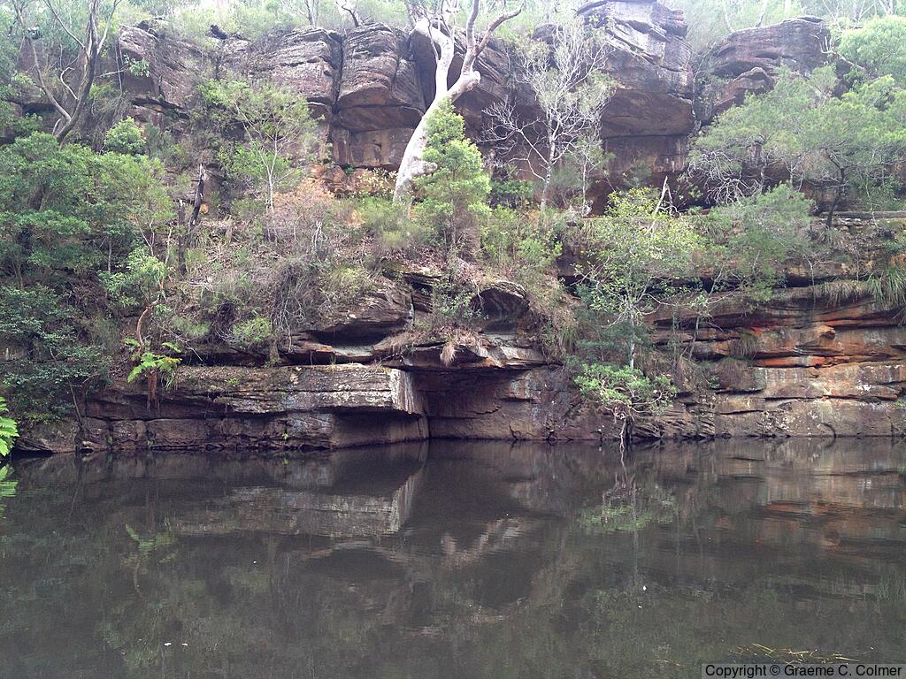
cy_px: 340
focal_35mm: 35
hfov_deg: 52.6
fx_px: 916
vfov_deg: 40.7
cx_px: 453
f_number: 2.4
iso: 50
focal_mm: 4.28
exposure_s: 1/120
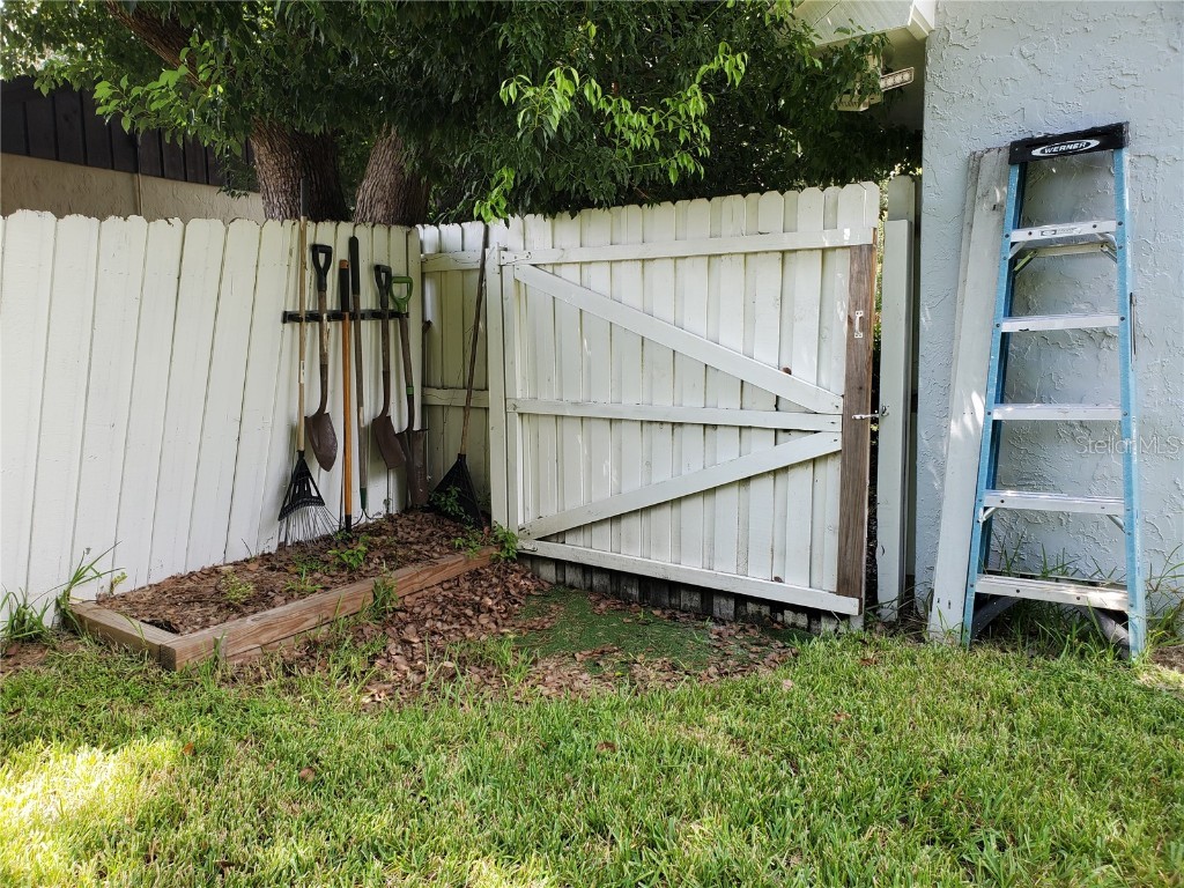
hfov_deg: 67.3
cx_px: 592
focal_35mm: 26
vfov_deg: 53.1
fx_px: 889
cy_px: 444
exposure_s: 1/154
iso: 50
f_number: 2.4
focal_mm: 4.3
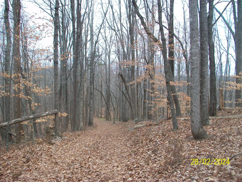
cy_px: 91
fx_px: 238
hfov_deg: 54.0
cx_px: 121
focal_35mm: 34
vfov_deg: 41.8
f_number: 2.8
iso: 80
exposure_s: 1/320
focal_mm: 5.7
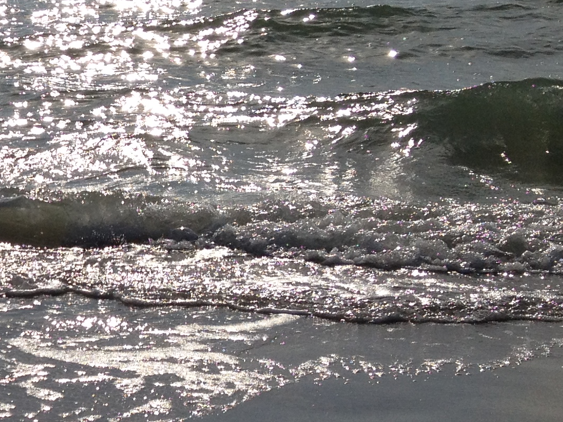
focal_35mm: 107
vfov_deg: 13.8
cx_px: -268
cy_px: 296
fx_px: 1740
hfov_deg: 16.8
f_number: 2.4
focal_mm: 4.28
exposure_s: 1/7937
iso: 64
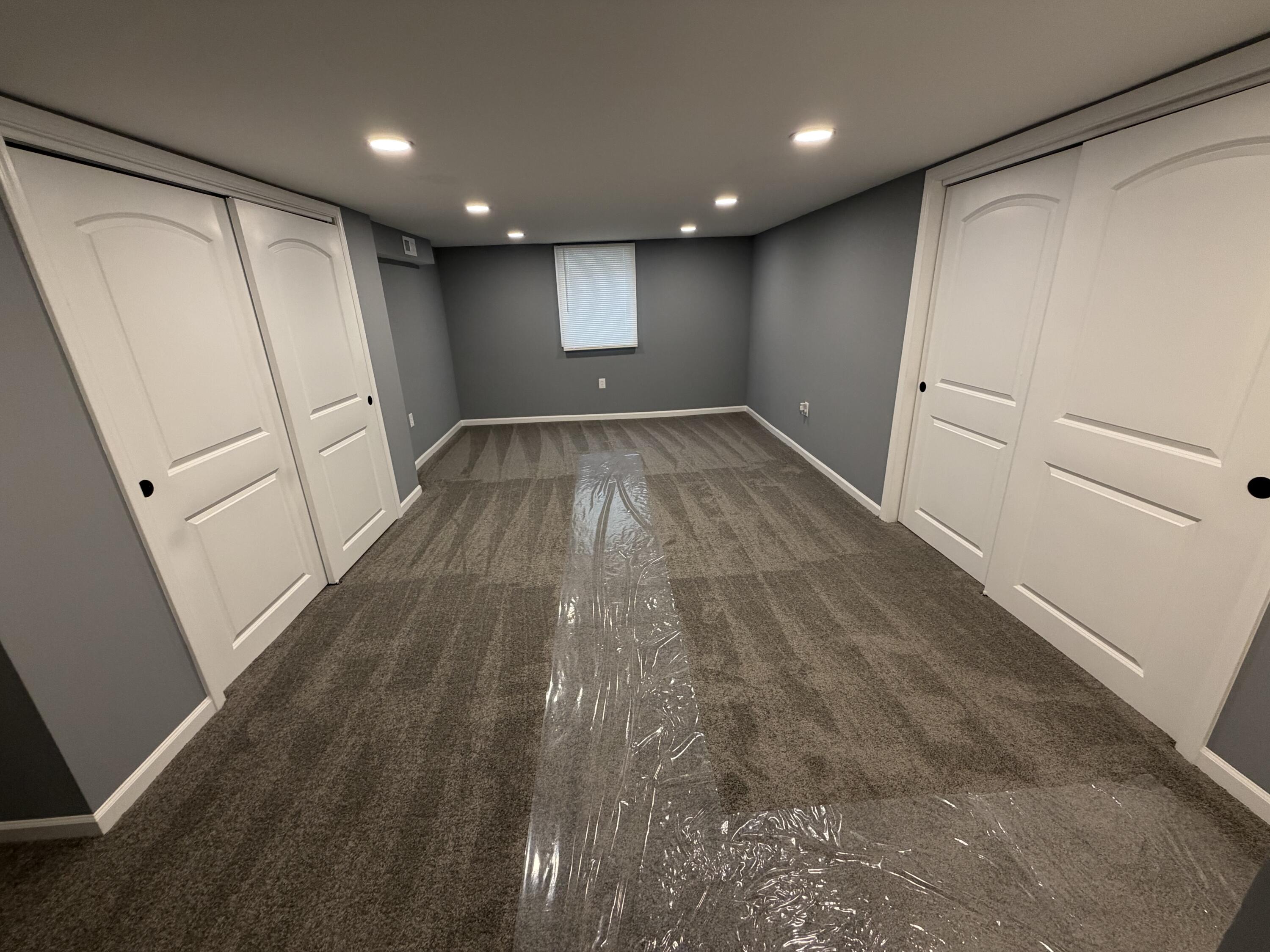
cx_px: 635
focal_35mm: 14
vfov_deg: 85.7
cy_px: 476
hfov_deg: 102.1
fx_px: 514
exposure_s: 1/60
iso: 250
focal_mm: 2.22
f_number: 2.2
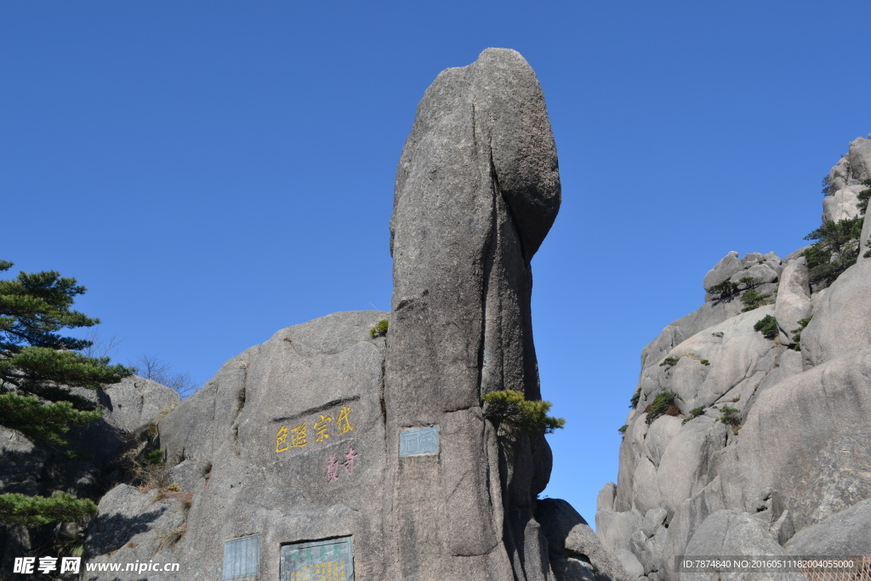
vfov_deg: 40.0
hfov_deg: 57.2
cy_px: 290
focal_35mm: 33
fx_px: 798
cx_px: 436
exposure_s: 1/200
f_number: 7.1
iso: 100
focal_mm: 22
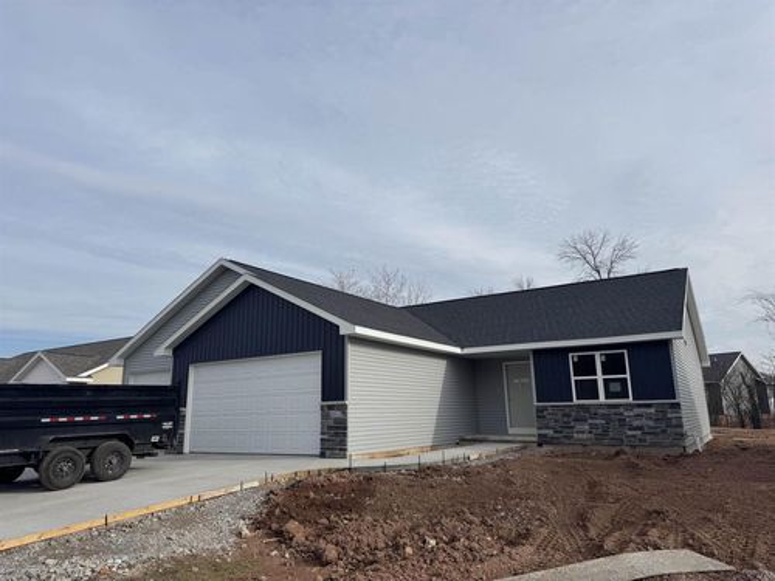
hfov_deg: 71.6
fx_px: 537
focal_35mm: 24
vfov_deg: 56.8
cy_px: 290
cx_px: 388
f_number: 1.78
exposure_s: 1/6410
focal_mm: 6.76
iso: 80
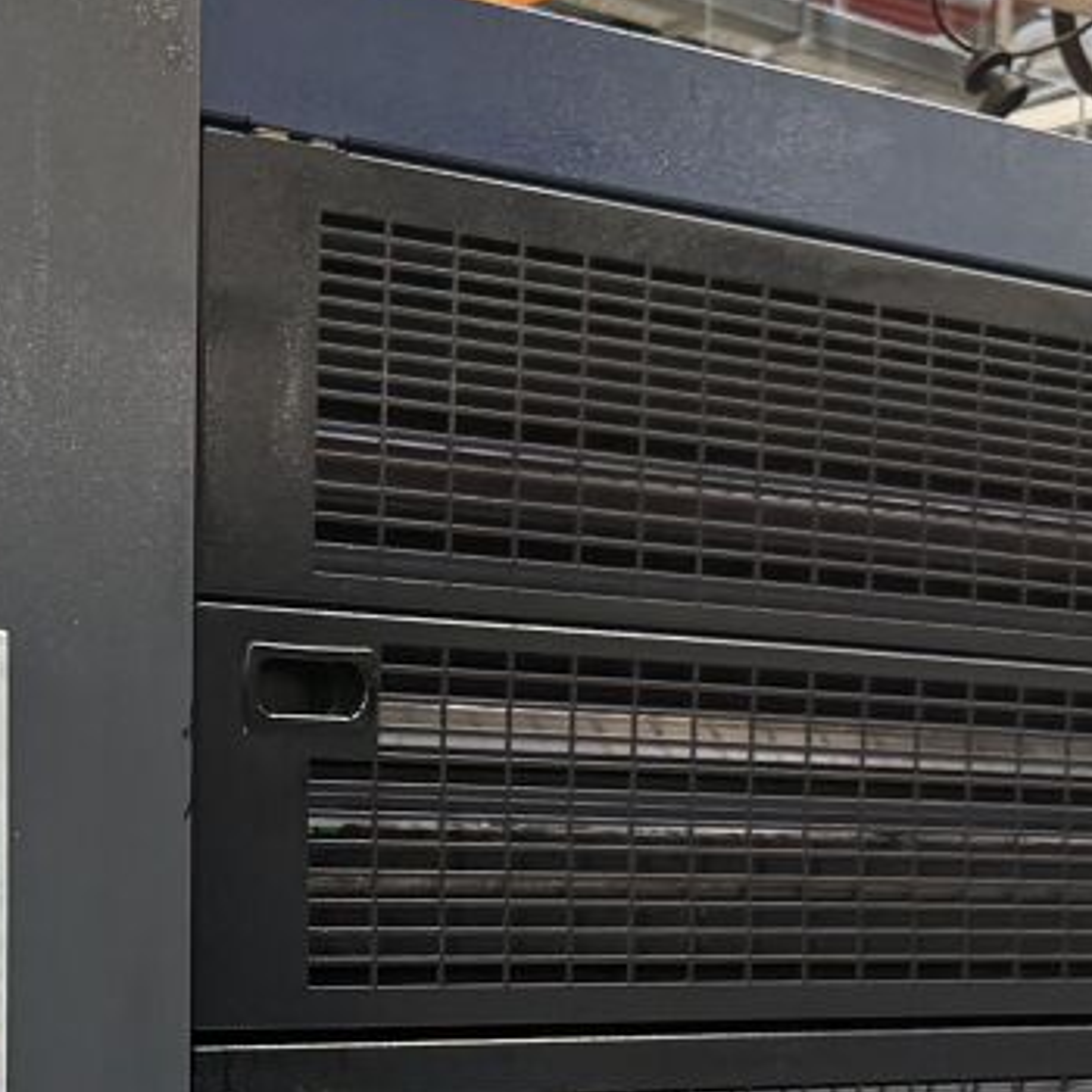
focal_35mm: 97
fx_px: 3462
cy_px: 1298
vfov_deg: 17.1
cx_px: -346
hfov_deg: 16.8
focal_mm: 6.76
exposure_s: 1/61
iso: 200
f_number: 1.78
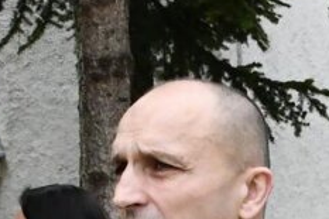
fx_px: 1781
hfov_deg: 10.0
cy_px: 553
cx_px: 603
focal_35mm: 195
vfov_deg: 6.6
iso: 3200
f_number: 16
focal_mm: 24
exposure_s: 1/1000
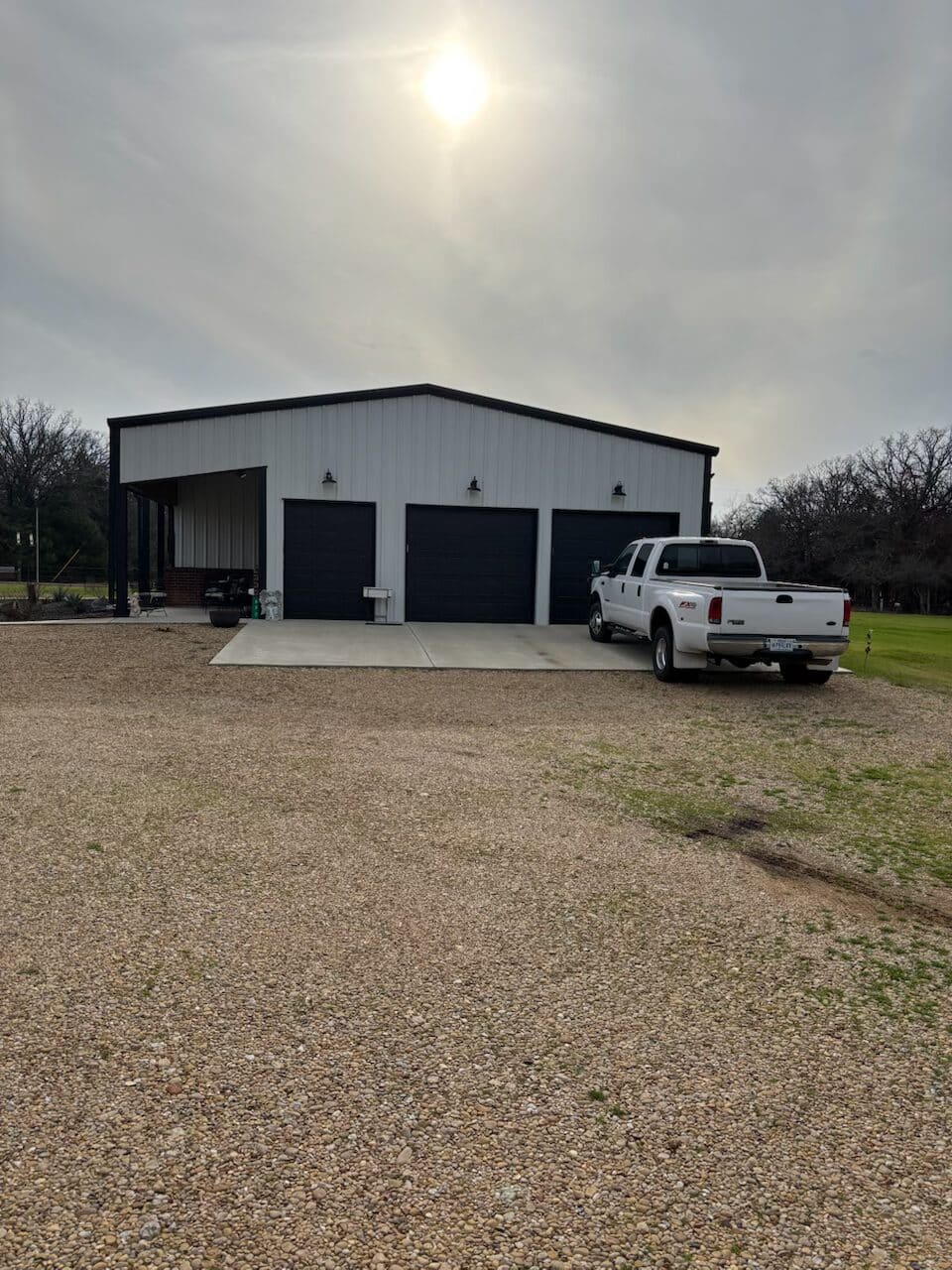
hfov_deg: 53.1
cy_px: 635
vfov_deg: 67.3
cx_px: 476
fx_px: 953
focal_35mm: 26
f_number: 1.6
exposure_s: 1/9091
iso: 50
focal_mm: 5.96
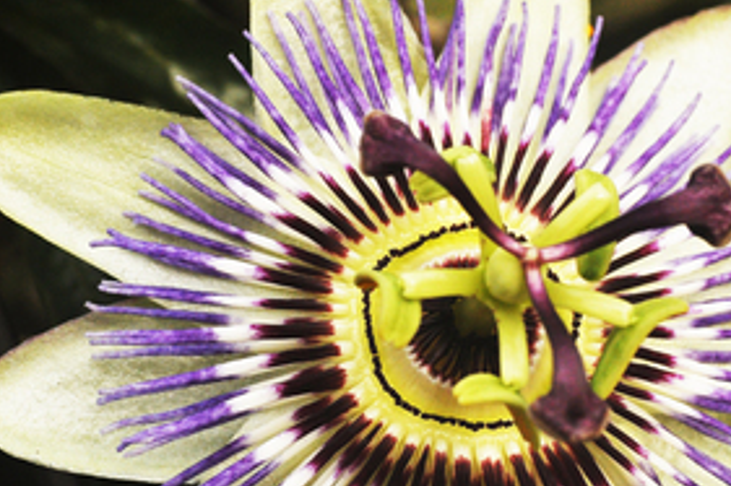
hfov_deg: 9.3
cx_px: 596
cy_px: 314
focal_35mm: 221
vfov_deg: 6.2
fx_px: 4485
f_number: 13
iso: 400
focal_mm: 90
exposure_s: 1/350
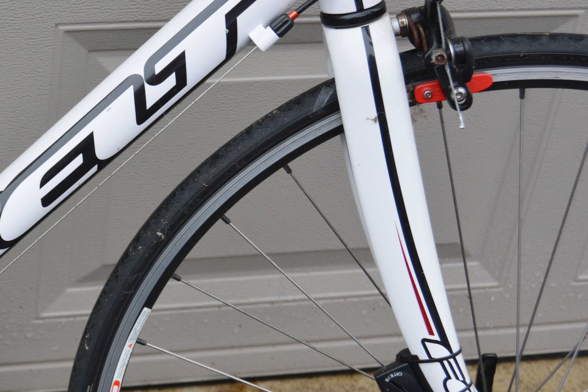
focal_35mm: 93
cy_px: 153
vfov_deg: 14.7
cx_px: 63
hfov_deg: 21.4
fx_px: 1519
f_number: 5.6
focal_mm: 34
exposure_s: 1/125
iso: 200
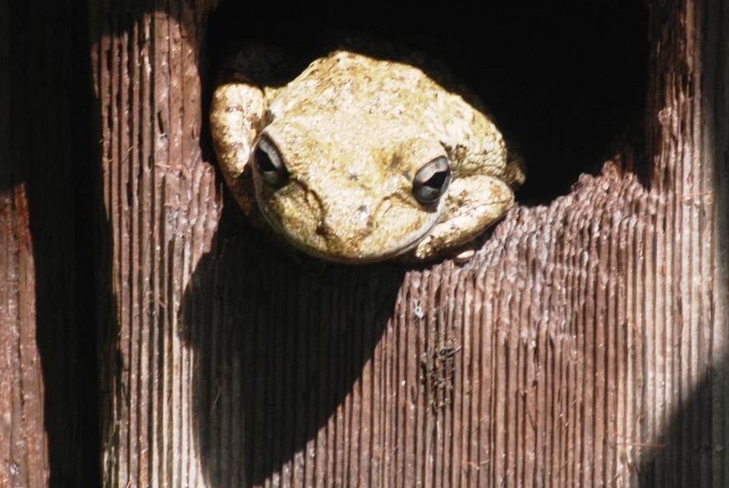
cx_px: 408
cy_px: 140
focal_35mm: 811
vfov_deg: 1.7
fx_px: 16439
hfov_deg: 2.5
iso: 400
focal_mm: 300
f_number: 16
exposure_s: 1/160
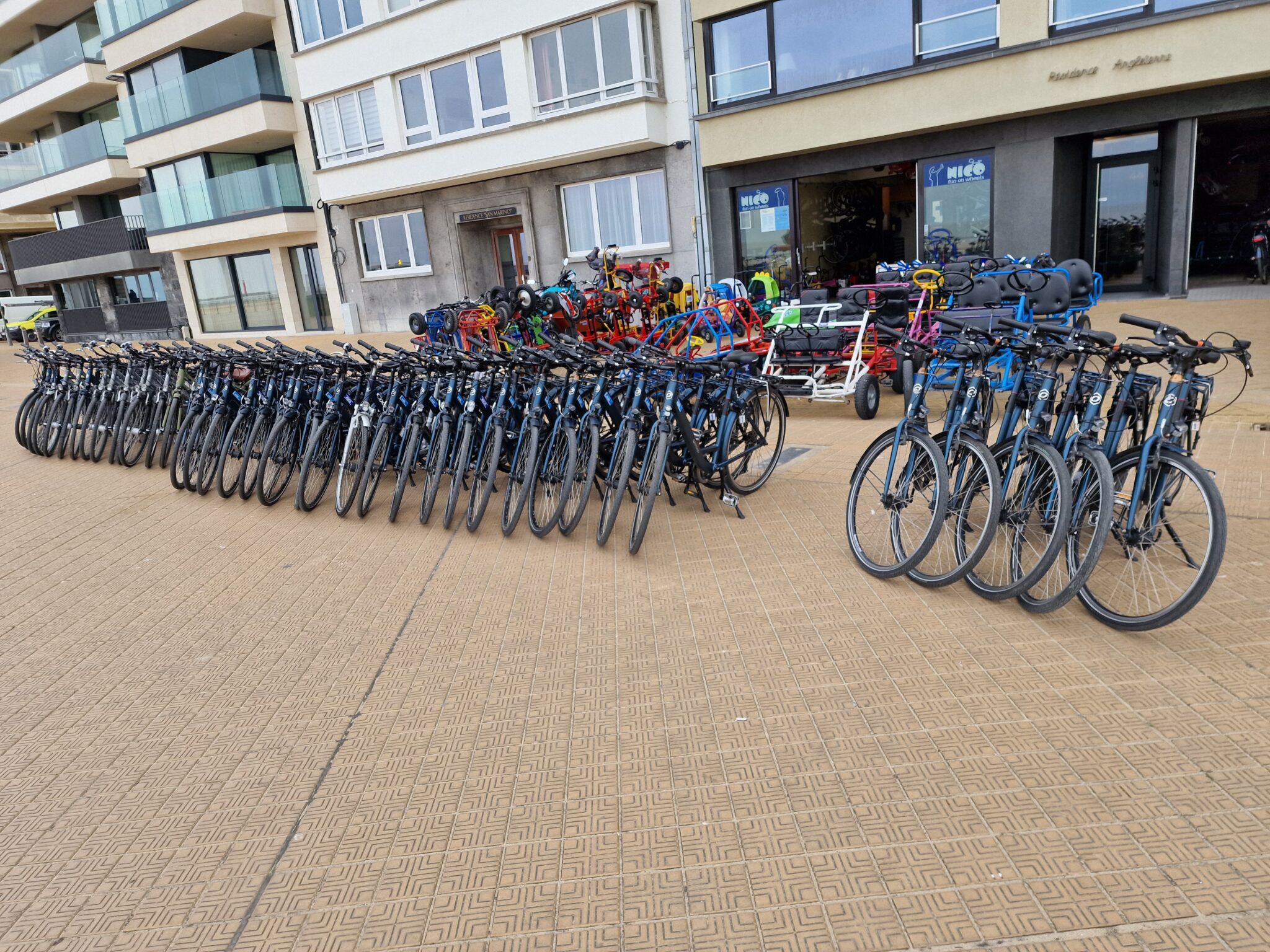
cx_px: 635
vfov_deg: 58.9
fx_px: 844
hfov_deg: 73.9
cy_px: 476
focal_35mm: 23
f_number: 1.8
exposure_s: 1/212
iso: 50
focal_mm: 6.4
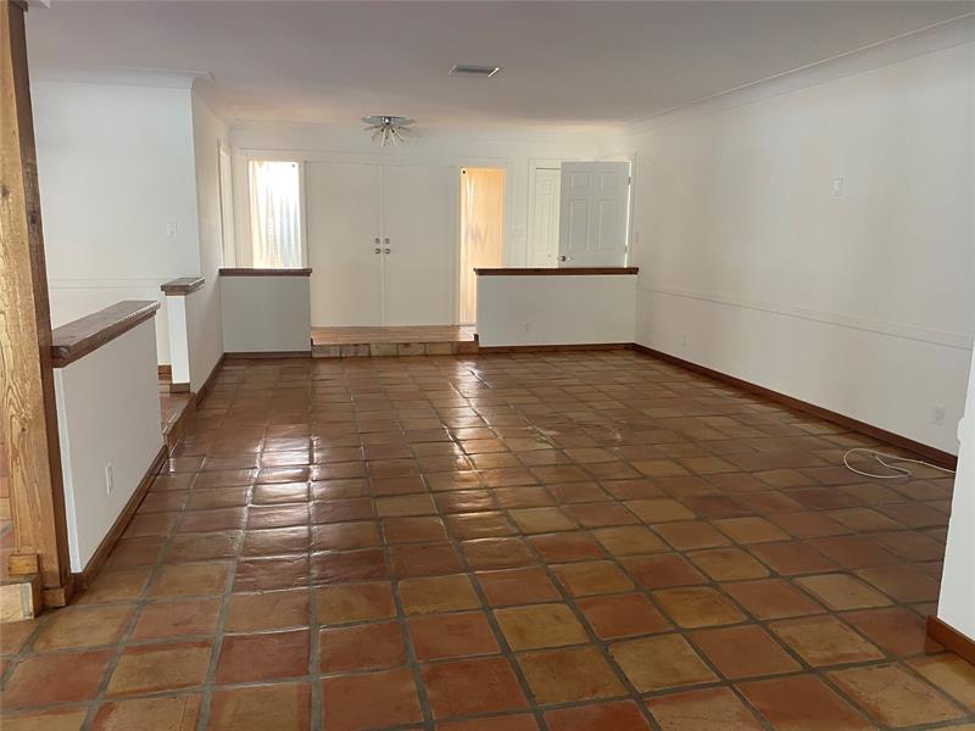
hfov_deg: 67.3
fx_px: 732
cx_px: 488
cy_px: 366
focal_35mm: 26
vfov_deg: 53.1
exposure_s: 1/60
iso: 160
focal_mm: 4.25
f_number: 1.8
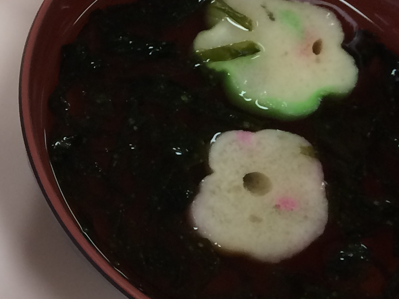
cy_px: 4
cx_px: -221
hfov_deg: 16.7
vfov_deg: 13.8
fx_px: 1222
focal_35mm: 106
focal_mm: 4.12
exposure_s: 1/40
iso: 40
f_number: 2.2
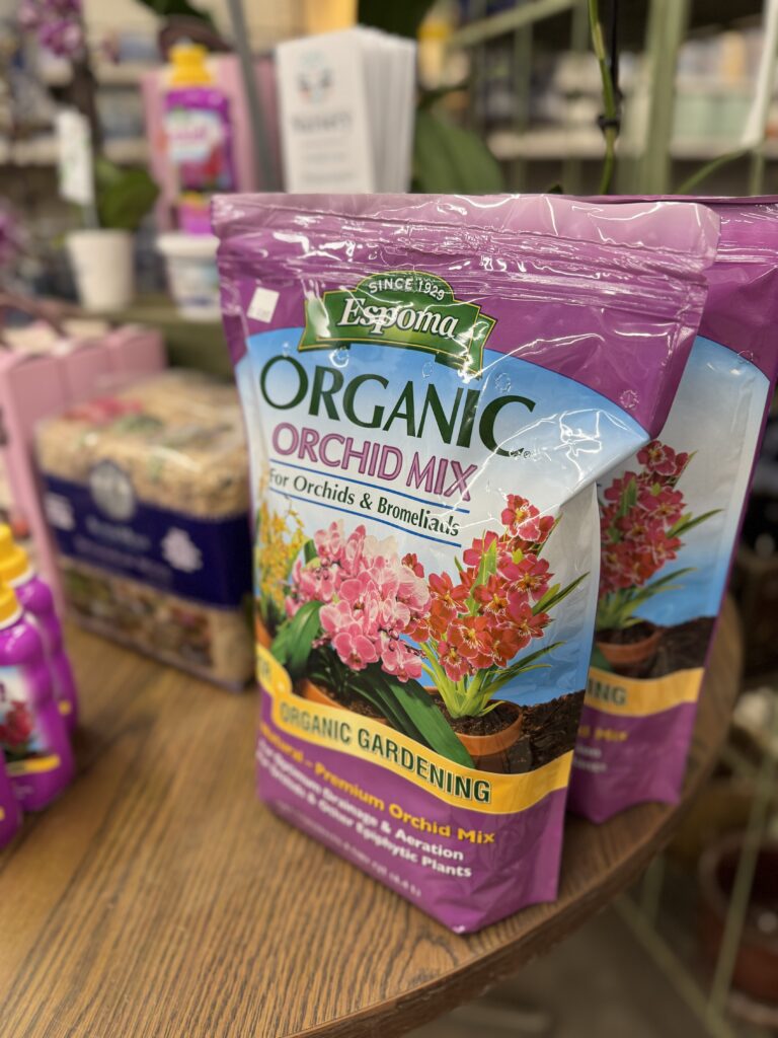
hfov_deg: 56.8
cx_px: 389
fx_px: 719
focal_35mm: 24
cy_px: 519
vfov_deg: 71.6
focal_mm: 6.76
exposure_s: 1/60
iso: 160
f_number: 1.78
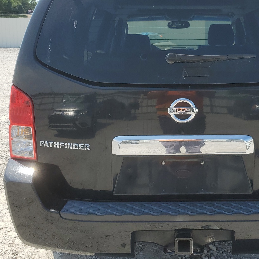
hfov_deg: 37.6
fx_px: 372
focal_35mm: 44
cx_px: 187
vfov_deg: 38.2
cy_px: 105
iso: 50
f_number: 1.5
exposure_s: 1/2500
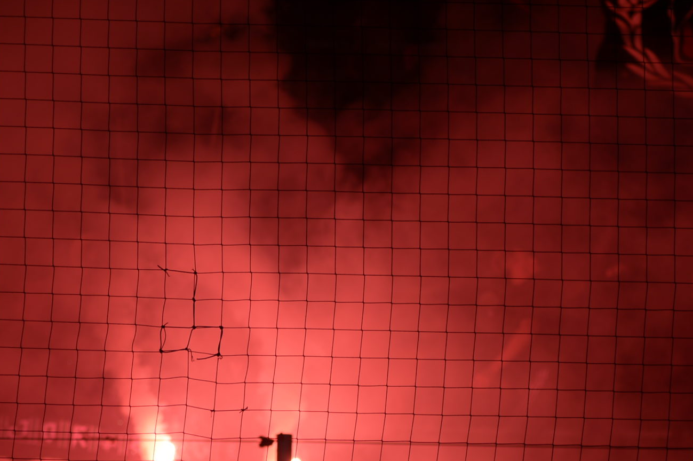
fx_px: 2653
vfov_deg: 9.9
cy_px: 379
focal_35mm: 138
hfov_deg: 14.9
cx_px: 320
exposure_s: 1/640
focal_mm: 70
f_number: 4
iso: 100
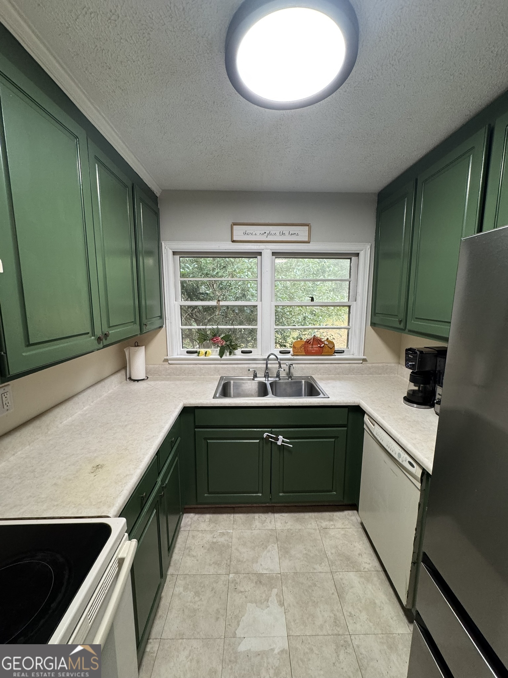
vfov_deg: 102.1
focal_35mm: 14
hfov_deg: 85.7
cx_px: 254
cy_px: 339
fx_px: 274
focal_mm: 2.22
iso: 200
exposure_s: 1/60
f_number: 2.2
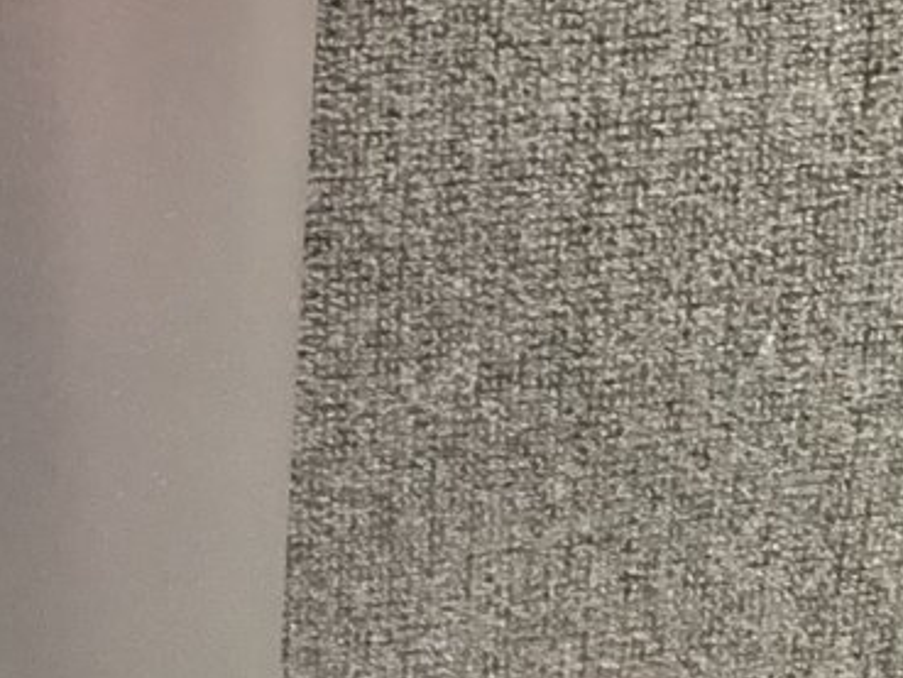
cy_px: 432
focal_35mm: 127
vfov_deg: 11.7
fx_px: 3314
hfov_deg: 14.9
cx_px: -231
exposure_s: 1/30
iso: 640
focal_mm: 3.3
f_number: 2.4
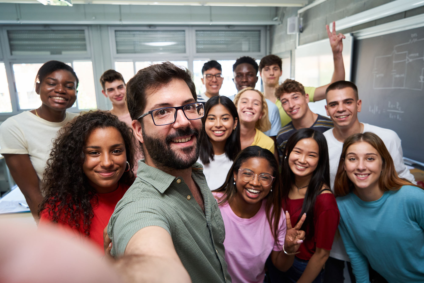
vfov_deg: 53.1
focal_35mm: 24
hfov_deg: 73.7
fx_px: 283
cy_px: 142
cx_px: 212
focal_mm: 24
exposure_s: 1/200
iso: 800
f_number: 4
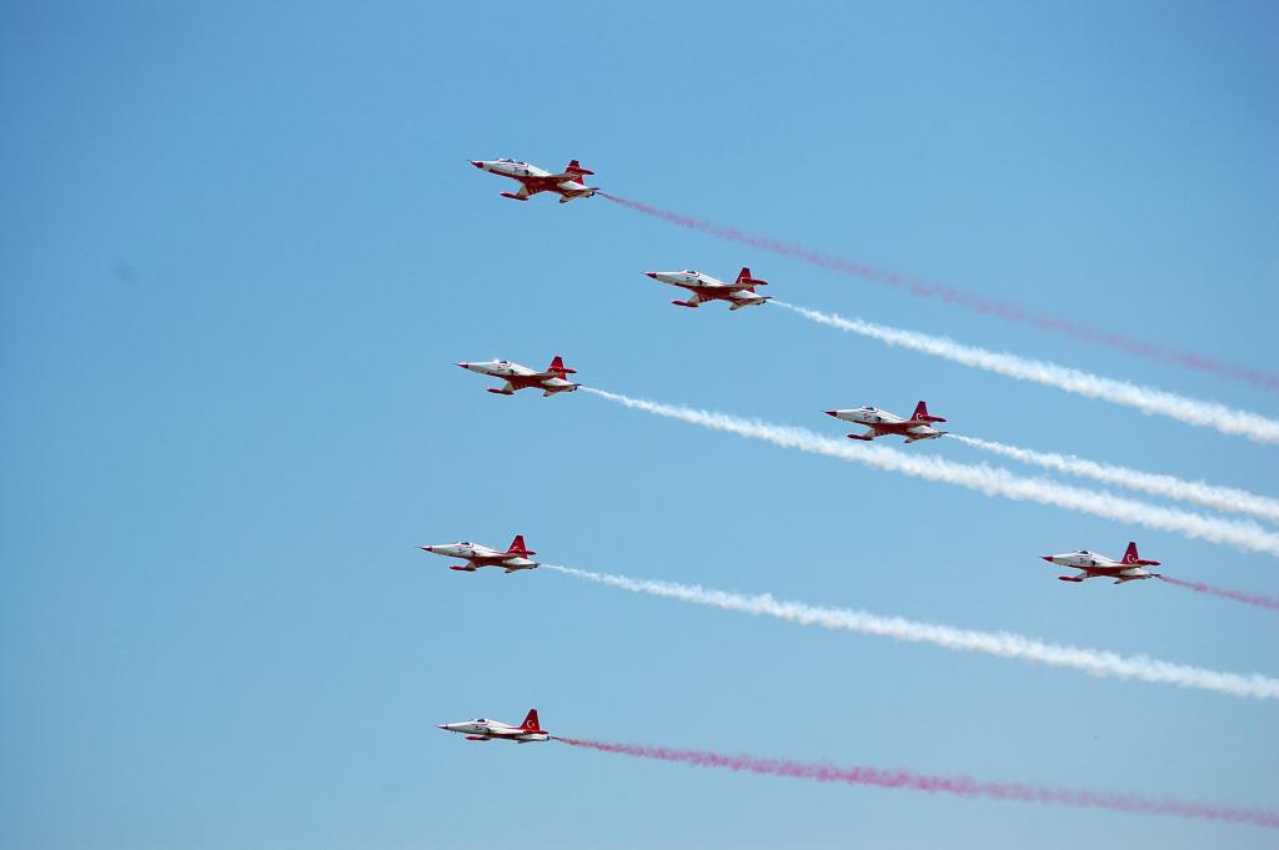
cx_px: 640
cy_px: 425
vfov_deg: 13.4
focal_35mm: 102
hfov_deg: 20.0
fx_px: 3621
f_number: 7.1
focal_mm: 68
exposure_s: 1/1600
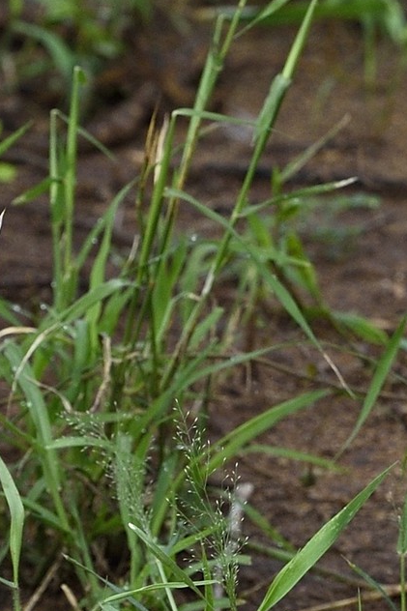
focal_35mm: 646
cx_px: 628
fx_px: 10960
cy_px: 159
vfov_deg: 3.2
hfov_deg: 2.1
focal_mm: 170
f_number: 5.6
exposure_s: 1/1600
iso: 800
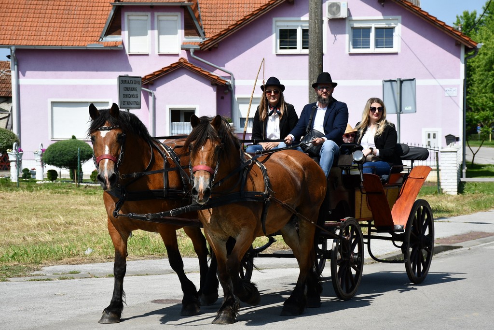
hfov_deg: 17.1
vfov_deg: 11.4
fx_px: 1647
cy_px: 165
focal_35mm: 120
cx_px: 247
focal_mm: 80
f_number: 8
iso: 160
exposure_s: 1/500
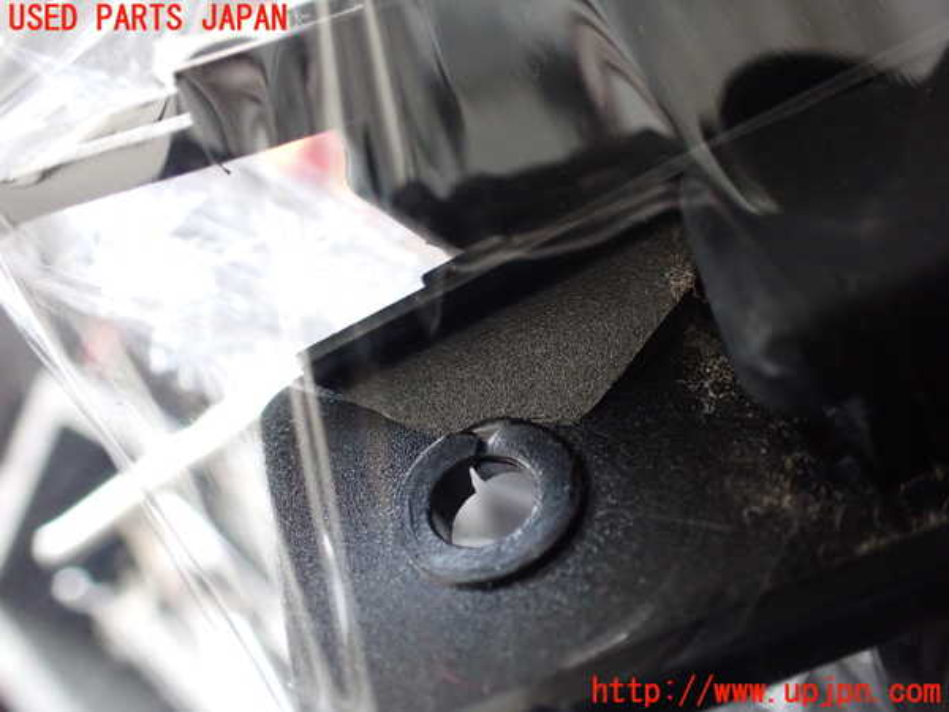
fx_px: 822
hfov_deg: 60.0
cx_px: 474
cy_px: 356
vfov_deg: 46.8
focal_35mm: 30
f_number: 2.3
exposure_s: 1/100
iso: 800
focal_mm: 5.4
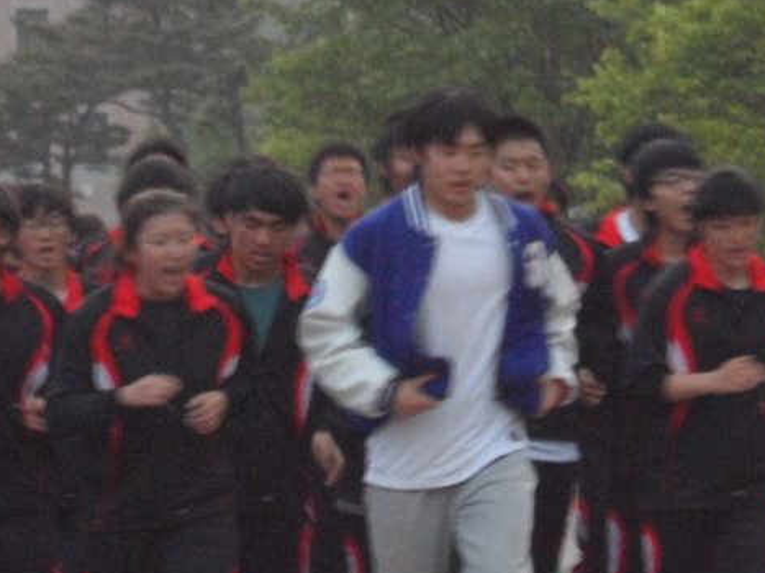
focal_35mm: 285
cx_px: 311
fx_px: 6297
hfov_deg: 7.0
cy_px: 283
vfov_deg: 5.2
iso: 480
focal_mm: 24.5
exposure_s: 1/60
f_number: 5.9
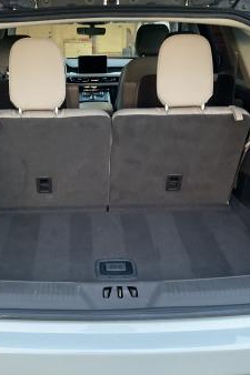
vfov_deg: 43.6
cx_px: 89
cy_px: 186
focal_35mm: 45
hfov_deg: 29.7
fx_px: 469
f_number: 1.8
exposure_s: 1/30
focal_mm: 3
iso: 320
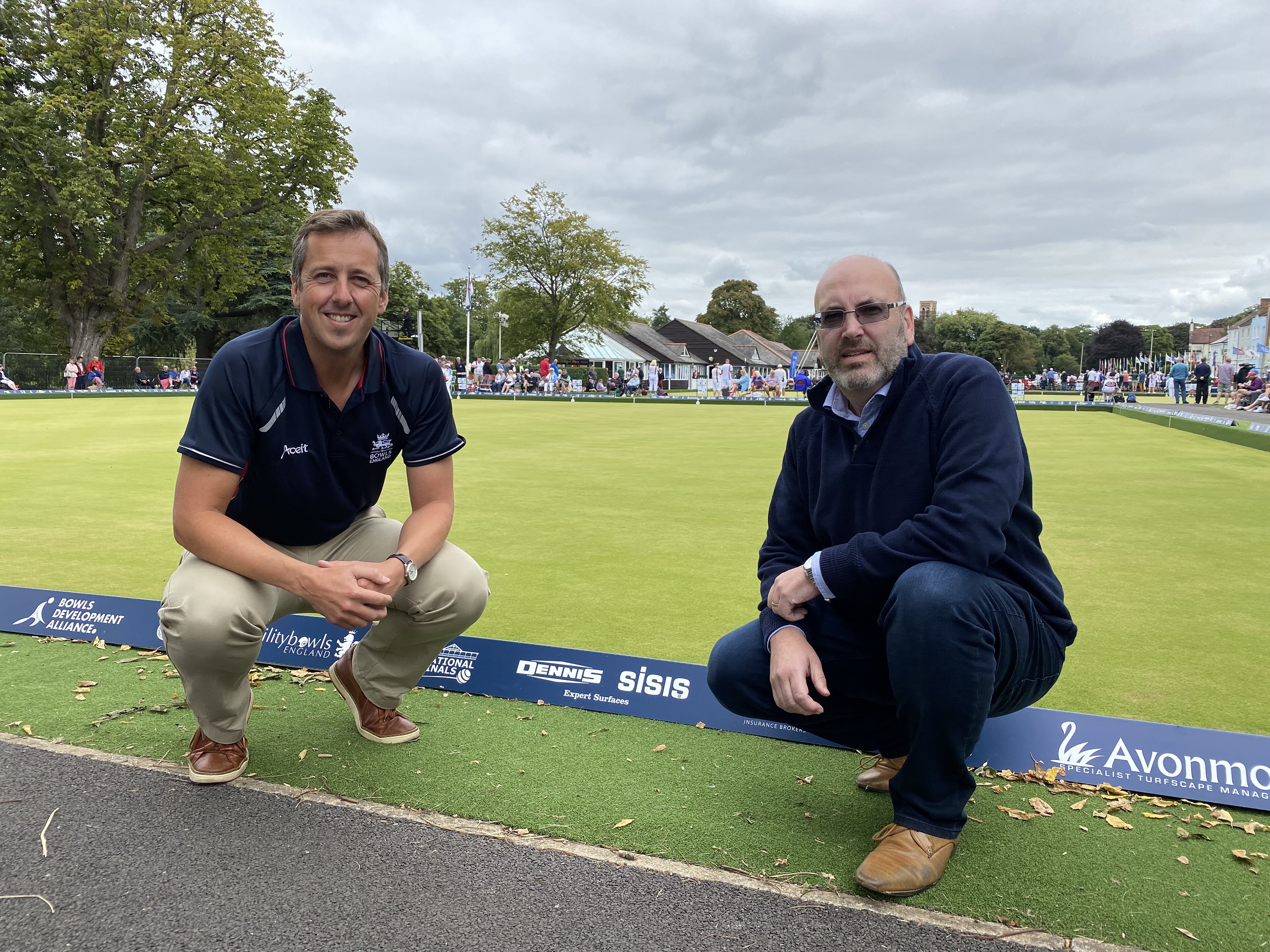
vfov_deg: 53.1
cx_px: 635
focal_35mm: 26
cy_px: 476
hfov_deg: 67.3
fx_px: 954
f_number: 1.8
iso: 32
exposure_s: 1/1206
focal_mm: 4.25
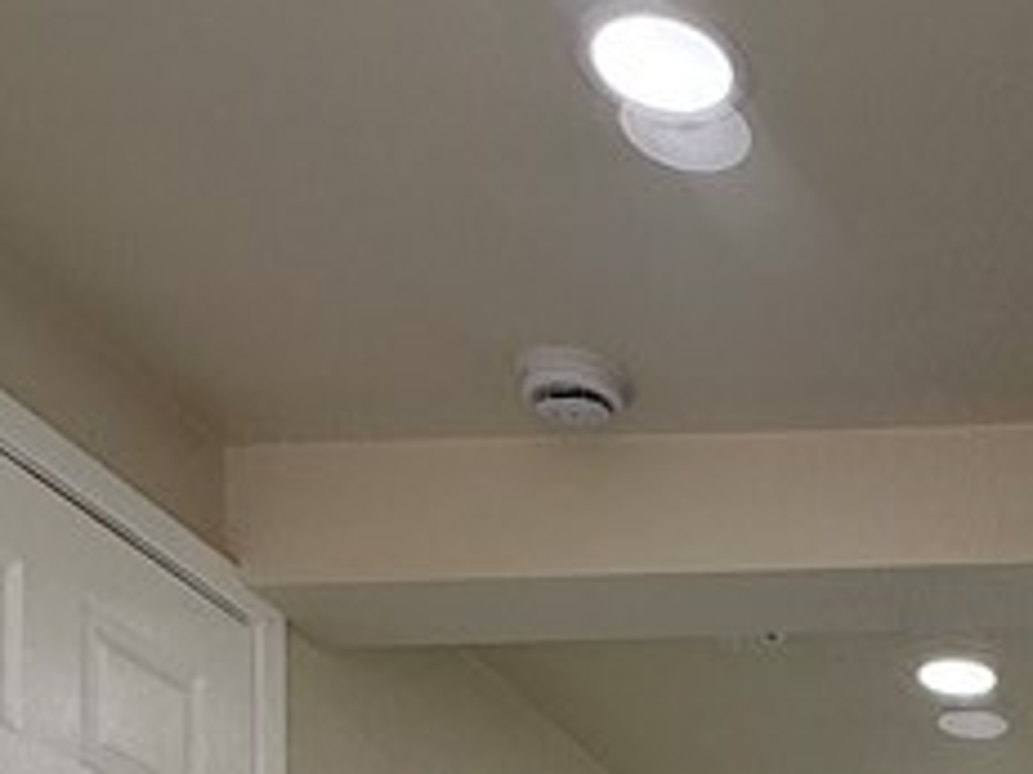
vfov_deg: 18.3
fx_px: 1849
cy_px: 1414
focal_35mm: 62
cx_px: 1252
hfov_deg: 27.3
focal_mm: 2.22
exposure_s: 1/324
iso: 64
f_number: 2.2
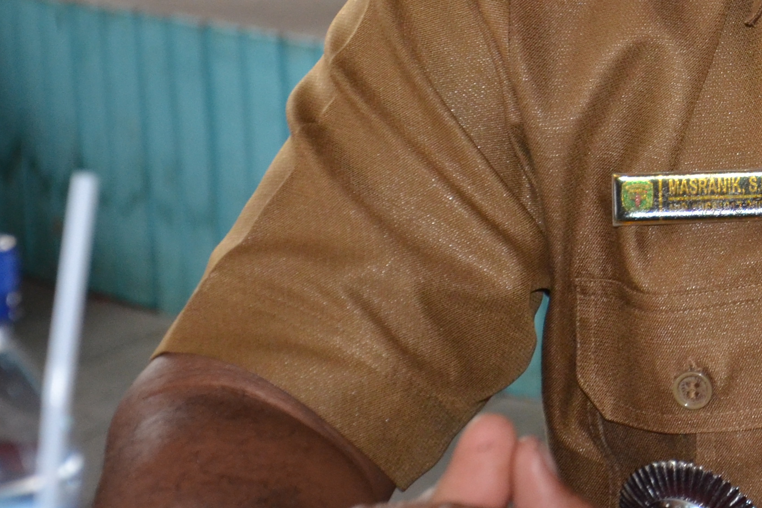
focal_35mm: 223
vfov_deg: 6.1
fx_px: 4720
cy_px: -18
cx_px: 987
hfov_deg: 9.1
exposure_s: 1/60
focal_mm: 50
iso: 800
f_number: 5
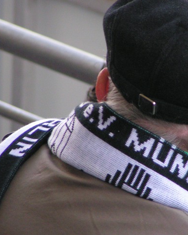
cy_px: 123
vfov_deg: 3.1
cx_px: 127
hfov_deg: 2.5
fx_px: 4275
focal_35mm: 615
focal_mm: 58
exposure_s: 1/200
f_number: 3.5
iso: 200
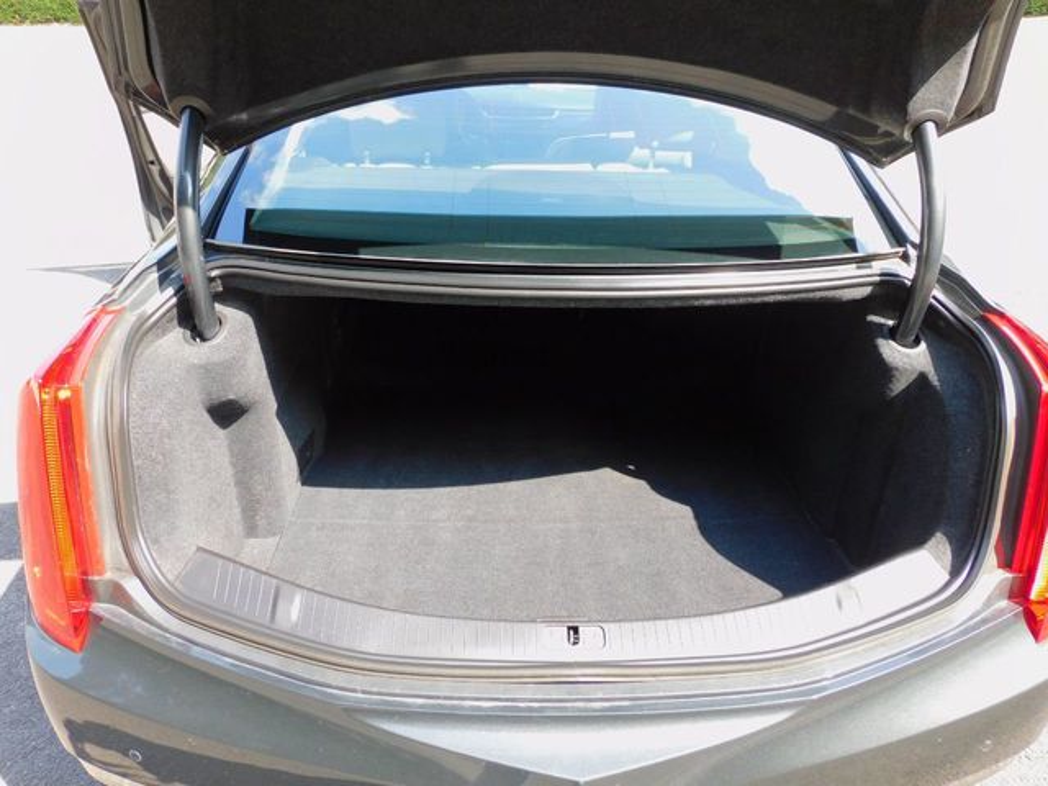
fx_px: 727
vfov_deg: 56.8
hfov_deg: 71.6
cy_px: 393
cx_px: 524
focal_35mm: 24
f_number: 3.3
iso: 125
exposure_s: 1/125
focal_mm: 4.3
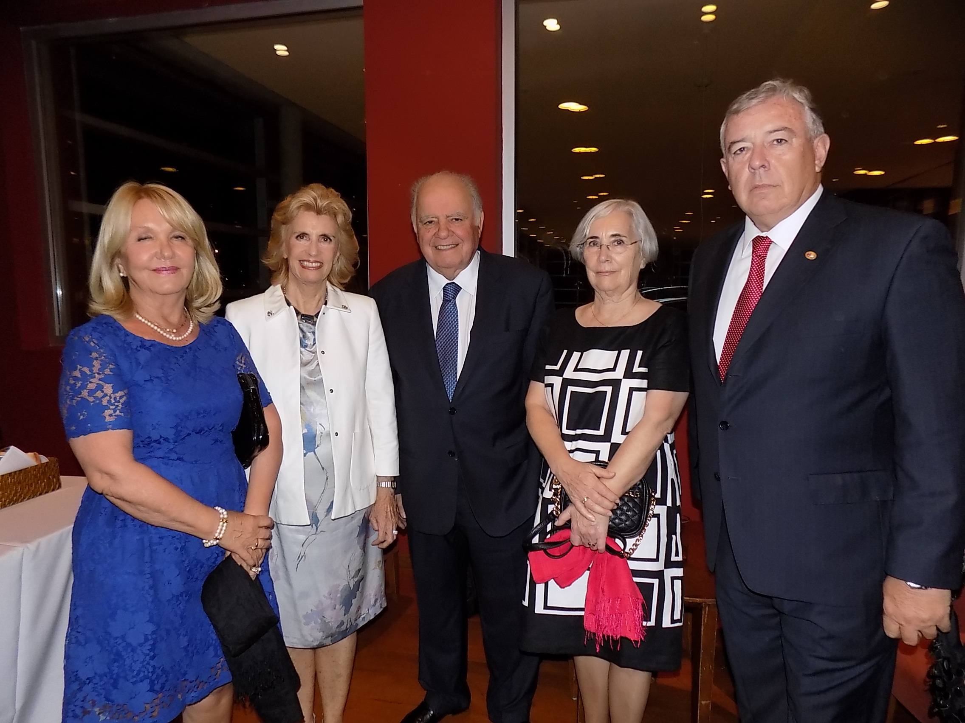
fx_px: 641
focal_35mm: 23
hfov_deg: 73.9
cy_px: 362
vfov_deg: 58.9
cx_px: 482
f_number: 3.1
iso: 200
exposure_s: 1/30
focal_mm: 4
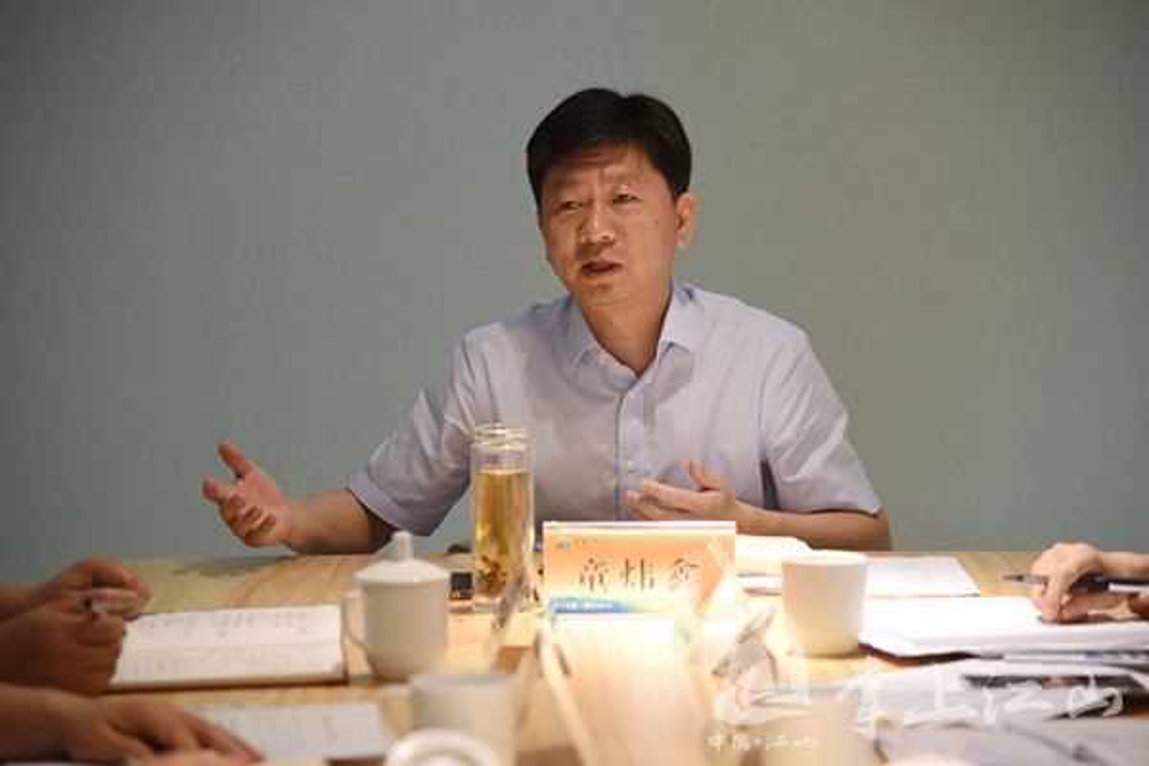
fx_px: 3830
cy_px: 383
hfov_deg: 17.1
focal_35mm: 120
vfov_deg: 11.4
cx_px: 574
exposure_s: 1/200
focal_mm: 120
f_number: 4
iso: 1800
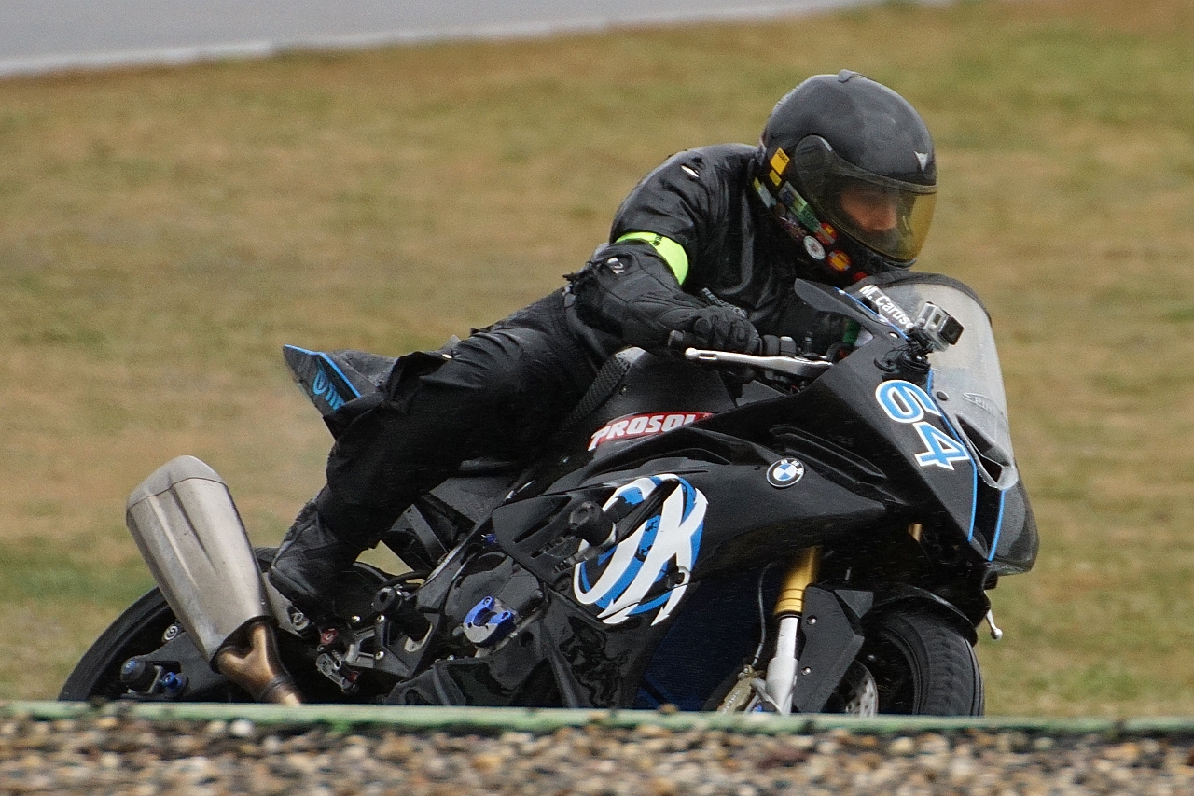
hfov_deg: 4.6
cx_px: 597
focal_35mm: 450
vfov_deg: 3.1
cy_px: 398
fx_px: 14922
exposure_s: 1/800
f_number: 6.3
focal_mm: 300
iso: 640
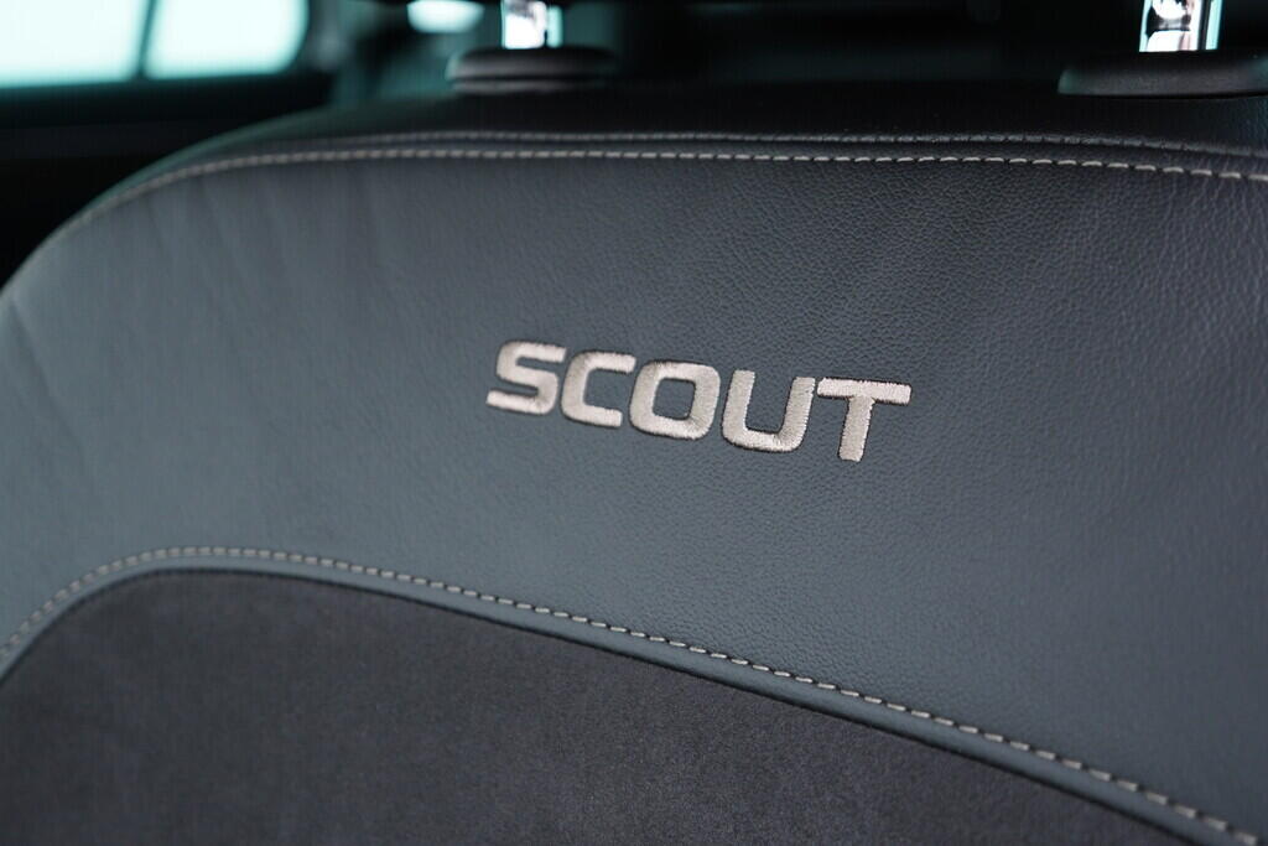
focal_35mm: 36
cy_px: 423
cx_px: 634
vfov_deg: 36.9
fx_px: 1268
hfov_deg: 53.1
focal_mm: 24
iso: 400
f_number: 2.8
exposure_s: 1/40
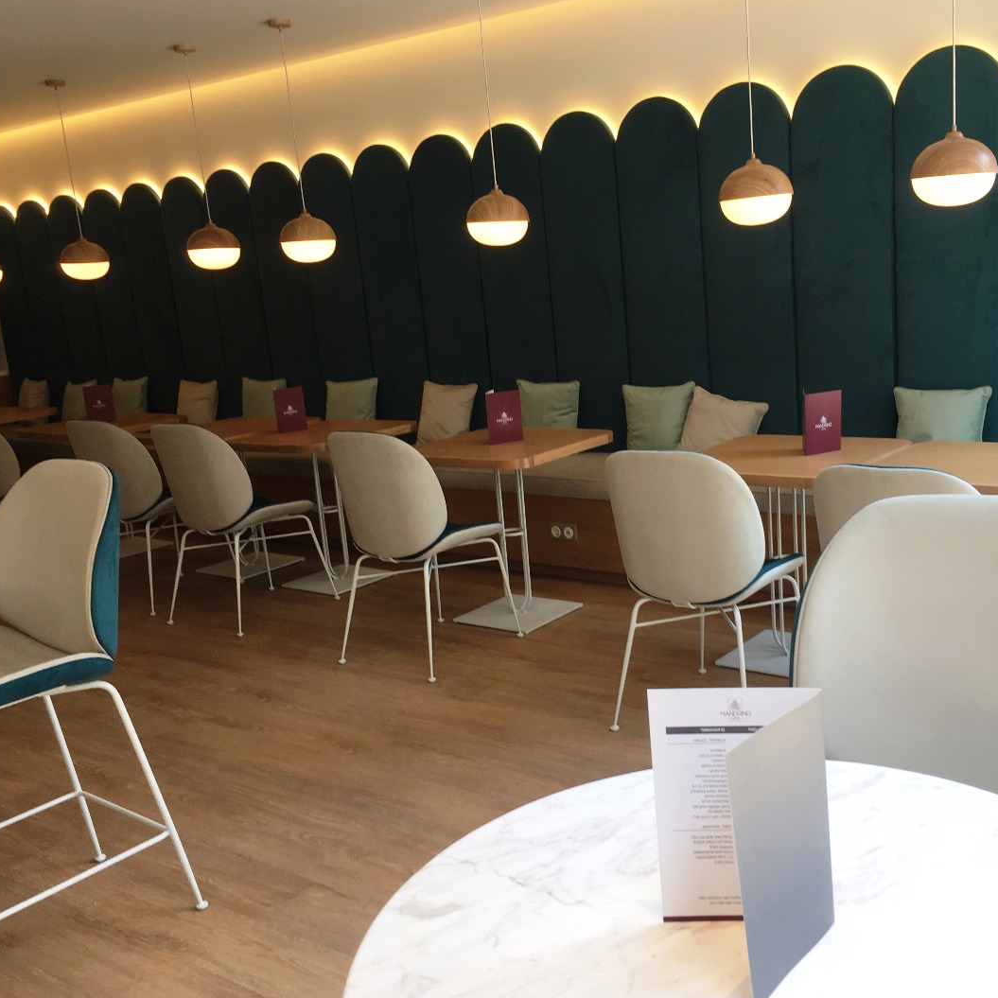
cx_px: 582
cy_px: 502
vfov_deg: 47.2
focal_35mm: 35
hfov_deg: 47.0
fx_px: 1142
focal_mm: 4.15
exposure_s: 1/50
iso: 25
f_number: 2.2
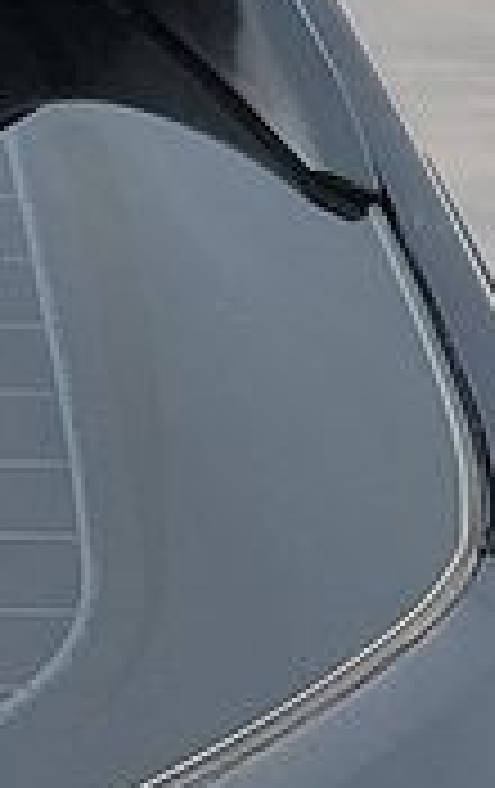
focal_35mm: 232
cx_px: -1476
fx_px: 4987
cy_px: 1342
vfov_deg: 8.7
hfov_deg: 5.1
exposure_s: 1/474
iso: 50
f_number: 1.8
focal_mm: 6.7
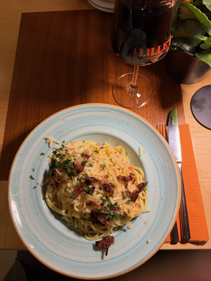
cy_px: 140
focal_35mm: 24
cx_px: 106
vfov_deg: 71.6
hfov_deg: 56.8
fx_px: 195
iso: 200
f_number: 1.78
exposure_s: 1/52
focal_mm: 6.76
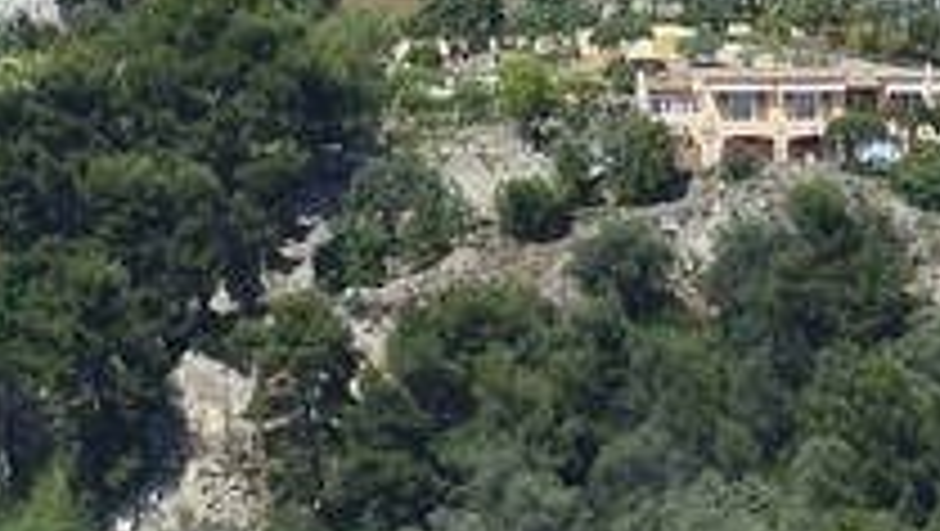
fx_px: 13971
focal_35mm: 560
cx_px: -18
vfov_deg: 2.2
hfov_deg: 3.8
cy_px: 1296
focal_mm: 70
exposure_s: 1/200
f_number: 13
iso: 200
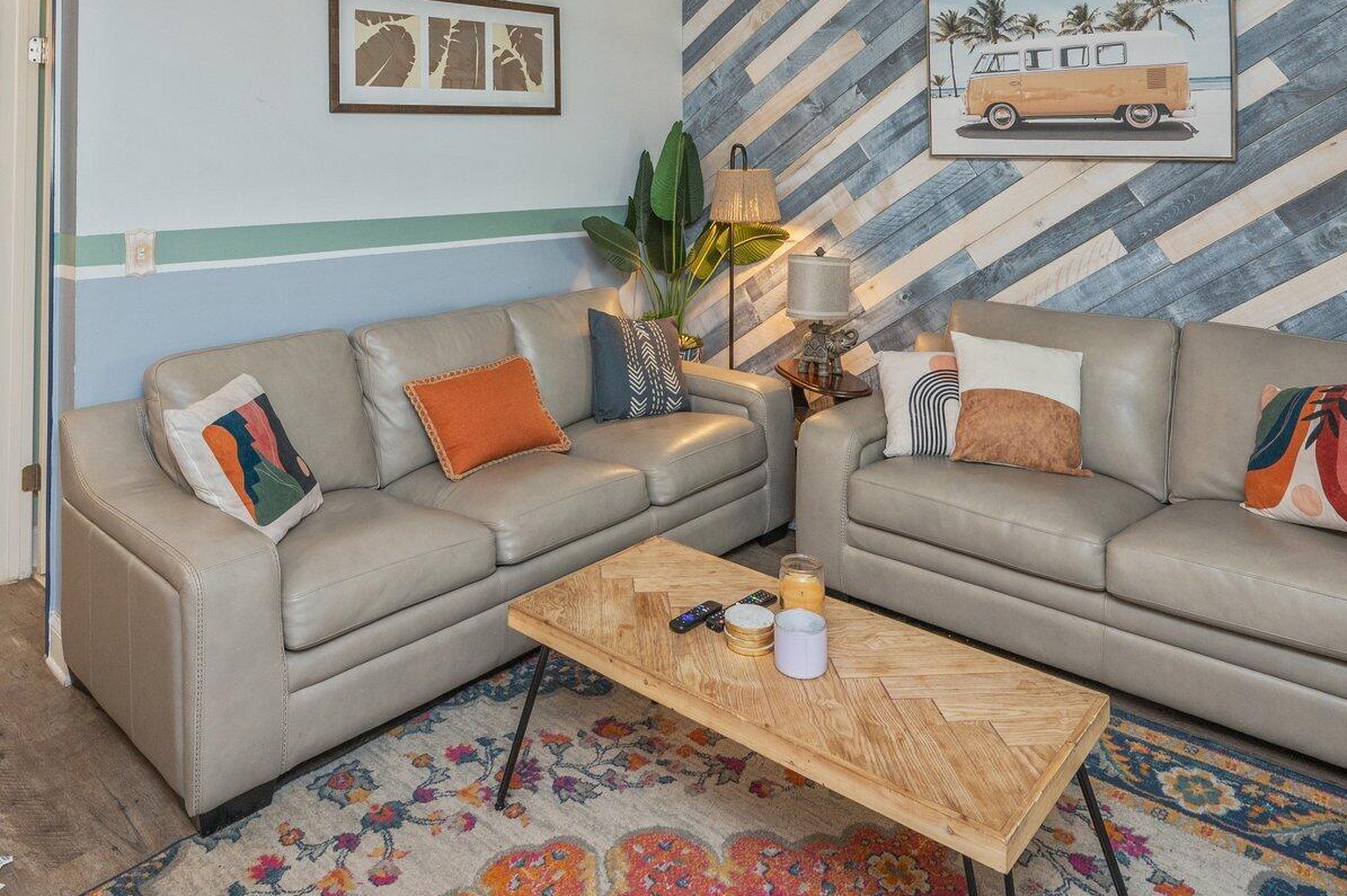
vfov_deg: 50.6
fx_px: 897
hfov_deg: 73.6
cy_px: 213
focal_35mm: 24
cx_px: 613
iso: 500
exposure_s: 1/25
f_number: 8
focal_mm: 14
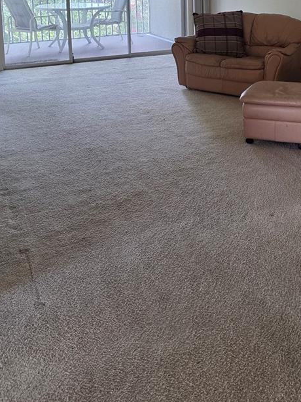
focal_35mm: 45
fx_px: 522
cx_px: 228
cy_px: 37
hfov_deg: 31.6
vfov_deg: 39.0
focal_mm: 6.3
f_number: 1.7
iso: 160
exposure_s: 1/120
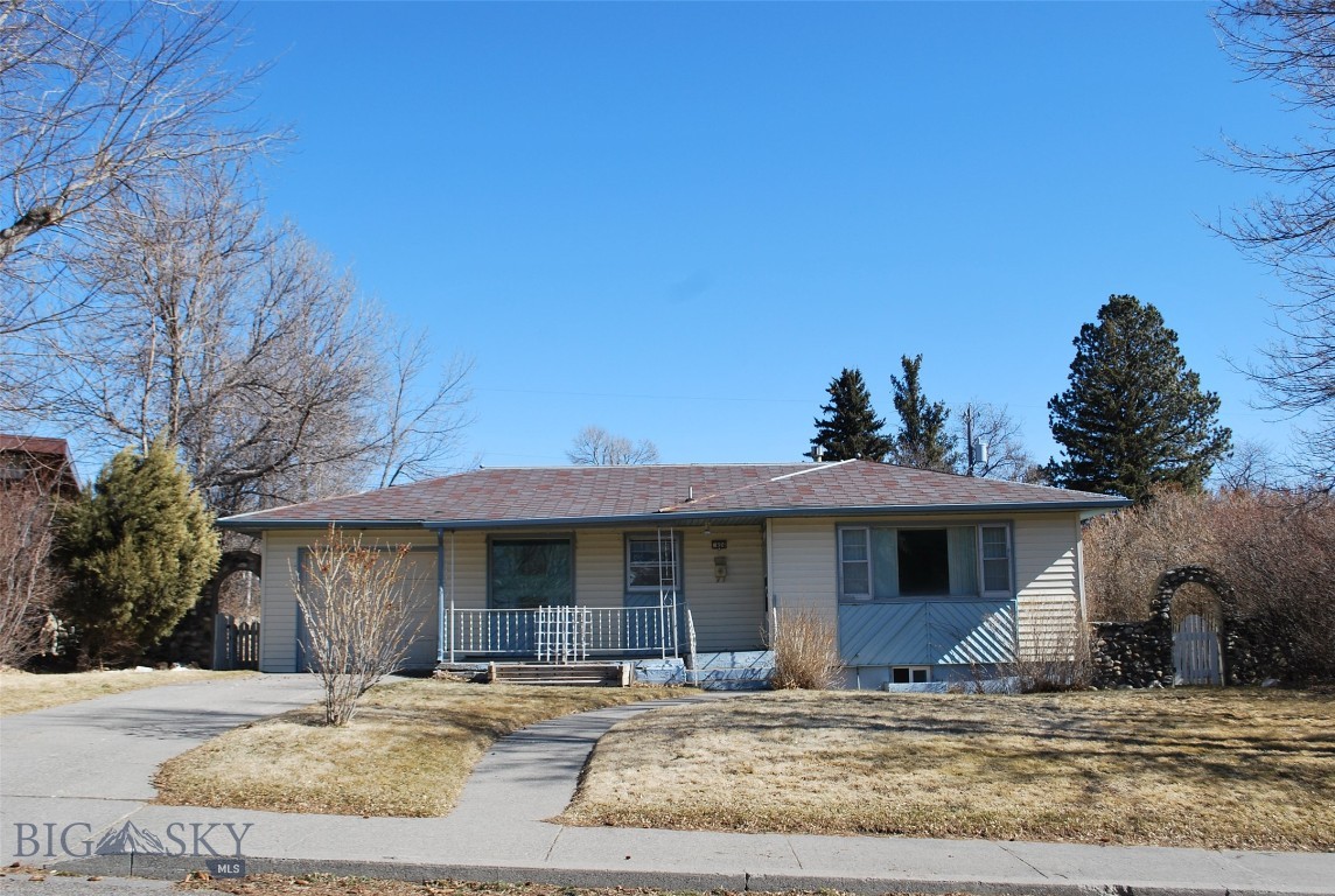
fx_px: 1338
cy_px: 448
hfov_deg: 53.0
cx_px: 668
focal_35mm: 36
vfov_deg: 37.0
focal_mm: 24
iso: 100
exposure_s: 1/200
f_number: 7.1
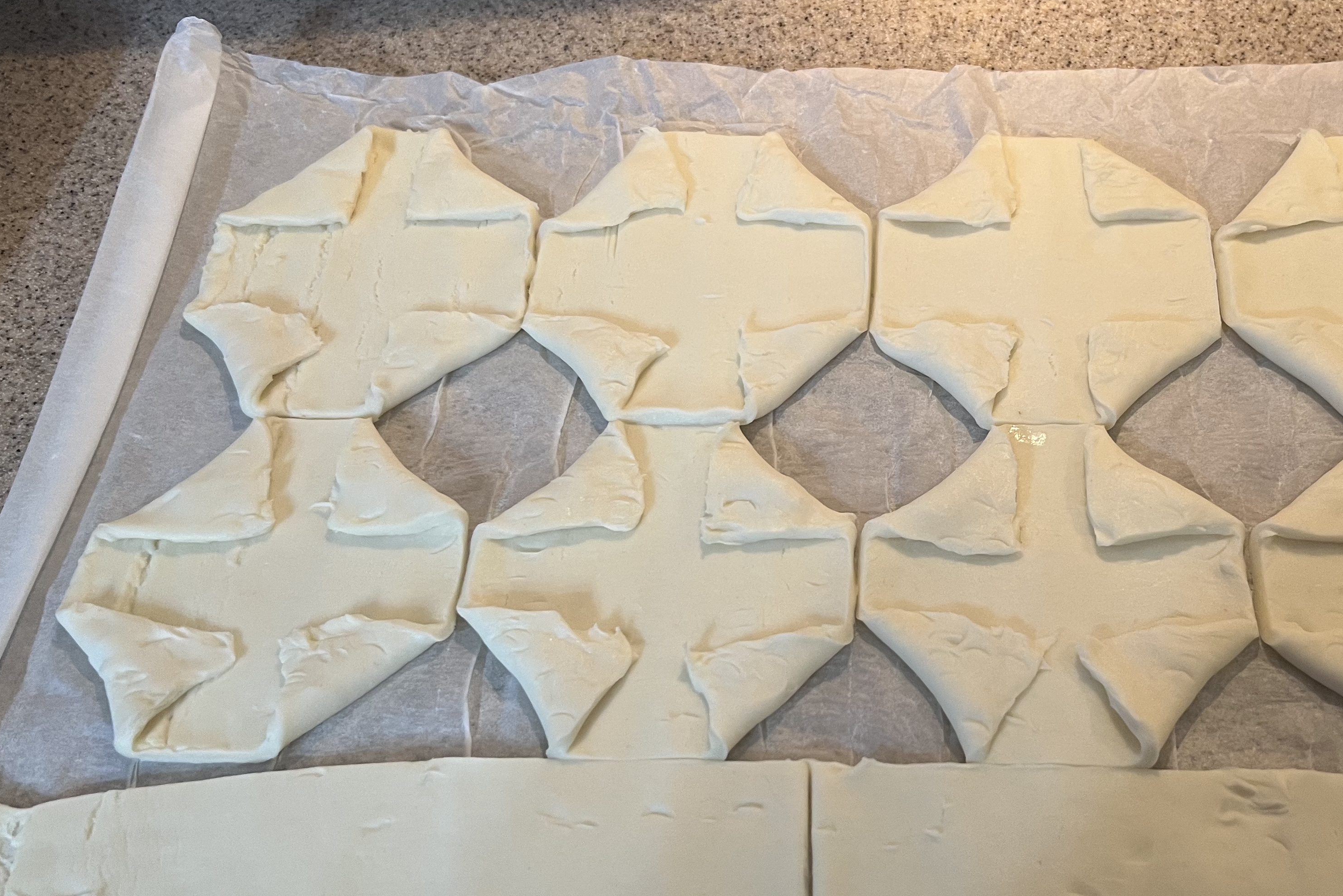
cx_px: 880
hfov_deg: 51.1
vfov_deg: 35.9
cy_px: 513
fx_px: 1380
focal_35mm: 37
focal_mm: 5.7
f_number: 1.5
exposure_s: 1/60
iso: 160
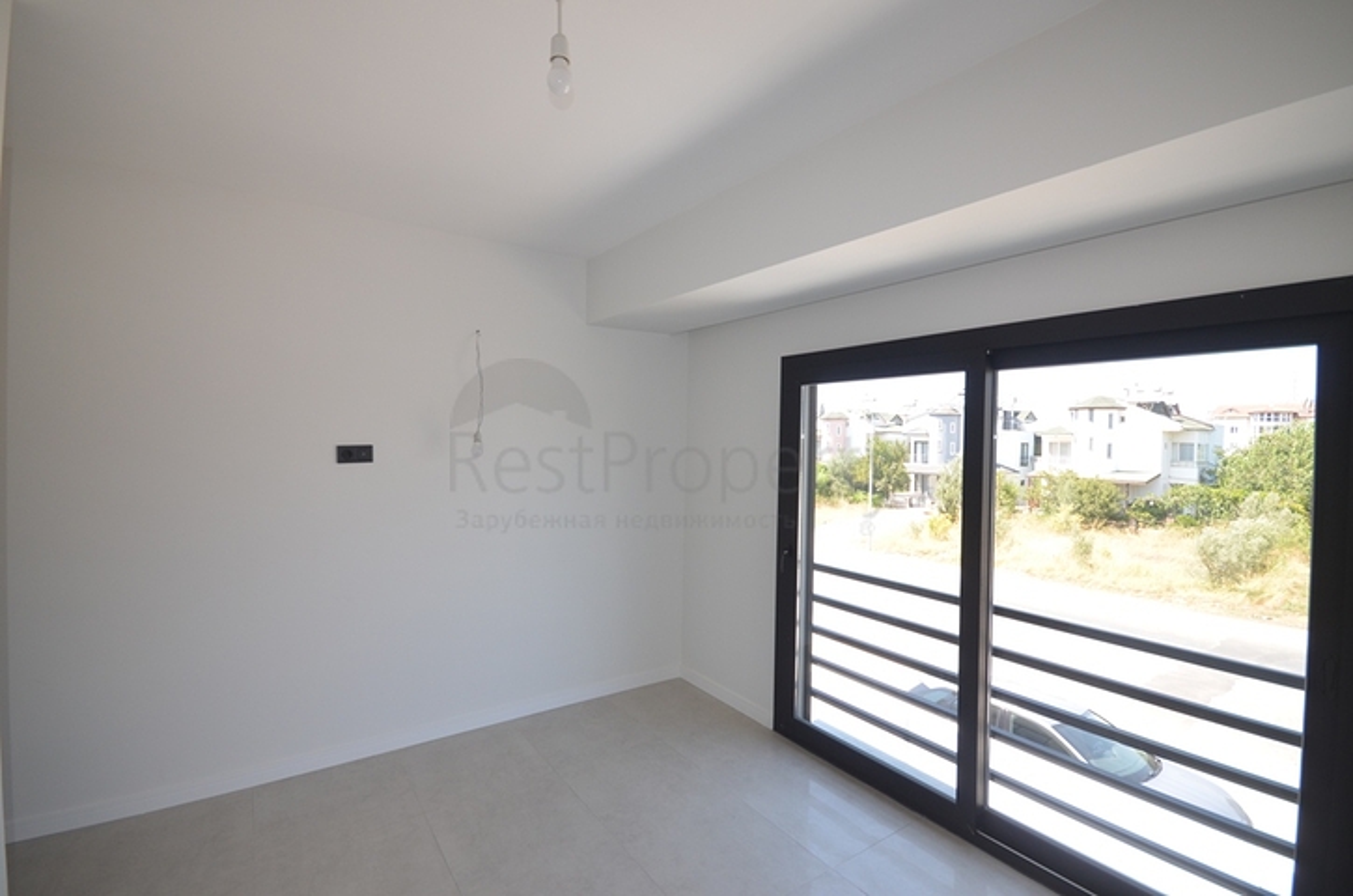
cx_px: 676
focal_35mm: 16
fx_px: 619
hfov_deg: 95.1
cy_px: 448
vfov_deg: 71.8
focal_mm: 11
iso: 400
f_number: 7.1
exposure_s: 1/200
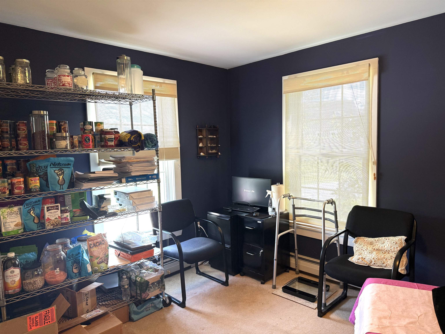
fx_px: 309
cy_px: 167
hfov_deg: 71.6
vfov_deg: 56.8
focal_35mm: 24
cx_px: 222
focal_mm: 6.76
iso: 125
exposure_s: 1/60
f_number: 1.78
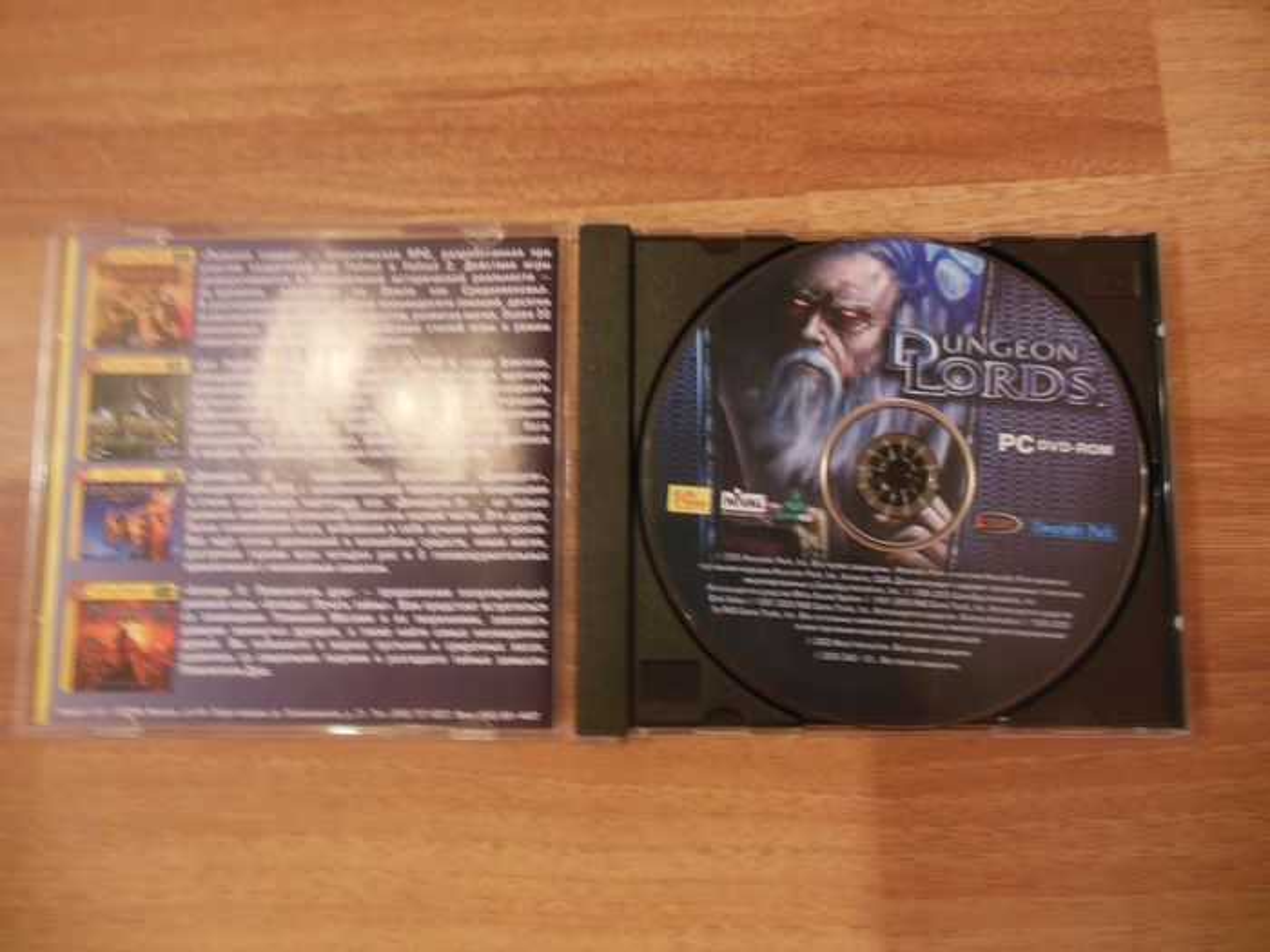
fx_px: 917
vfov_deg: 54.9
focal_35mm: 25
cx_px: 635
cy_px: 476
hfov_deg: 69.4
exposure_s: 1/13
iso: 400
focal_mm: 4.5
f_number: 3.2
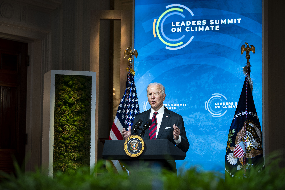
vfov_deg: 13.4
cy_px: 95
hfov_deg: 20.0
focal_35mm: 102
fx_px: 807
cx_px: 142
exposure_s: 1/200
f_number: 2.8
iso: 640
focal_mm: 102
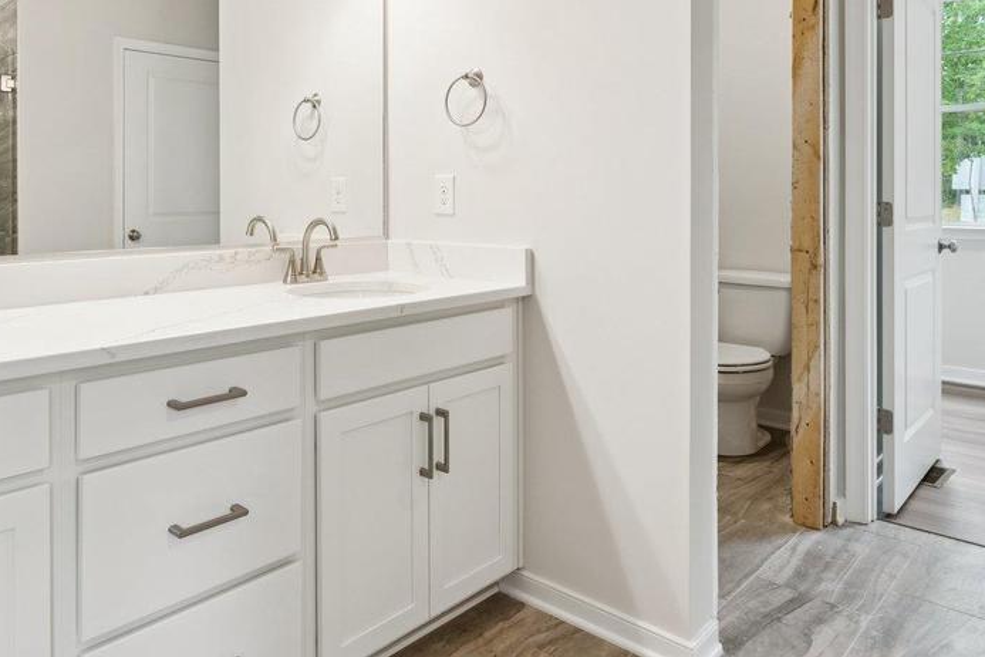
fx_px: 739
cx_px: 348
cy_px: 203
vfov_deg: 46.9
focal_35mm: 27
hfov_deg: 66.0
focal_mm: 13
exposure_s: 1/8
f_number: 8
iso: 100
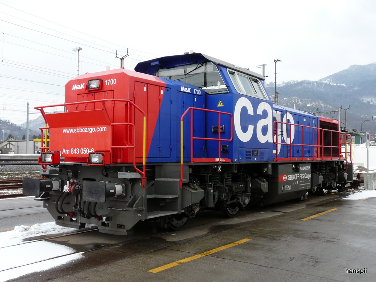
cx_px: 188
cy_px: 141
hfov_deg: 47.9
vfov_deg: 36.8
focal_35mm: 39
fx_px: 424
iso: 100
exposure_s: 1/200
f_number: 4.5
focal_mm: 6.4
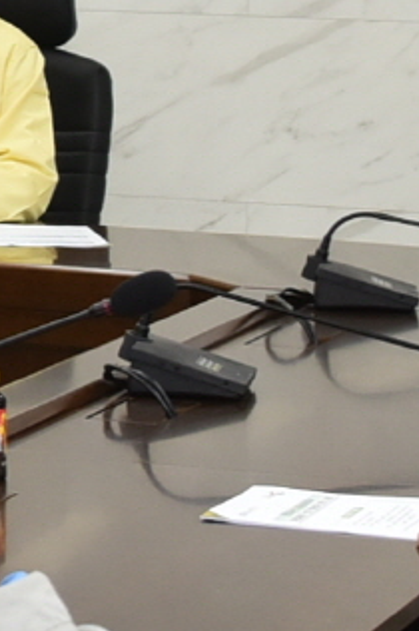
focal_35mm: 213
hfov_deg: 6.1
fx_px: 3727
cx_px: -724
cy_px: -163
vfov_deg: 9.5
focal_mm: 28
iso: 800
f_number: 5
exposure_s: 1/125
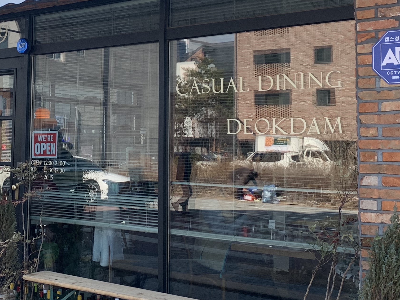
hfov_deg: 30.4
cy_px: 94
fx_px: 716
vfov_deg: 23.5
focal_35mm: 62
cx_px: 80
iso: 25
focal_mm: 4.25
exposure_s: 1/623
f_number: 1.8
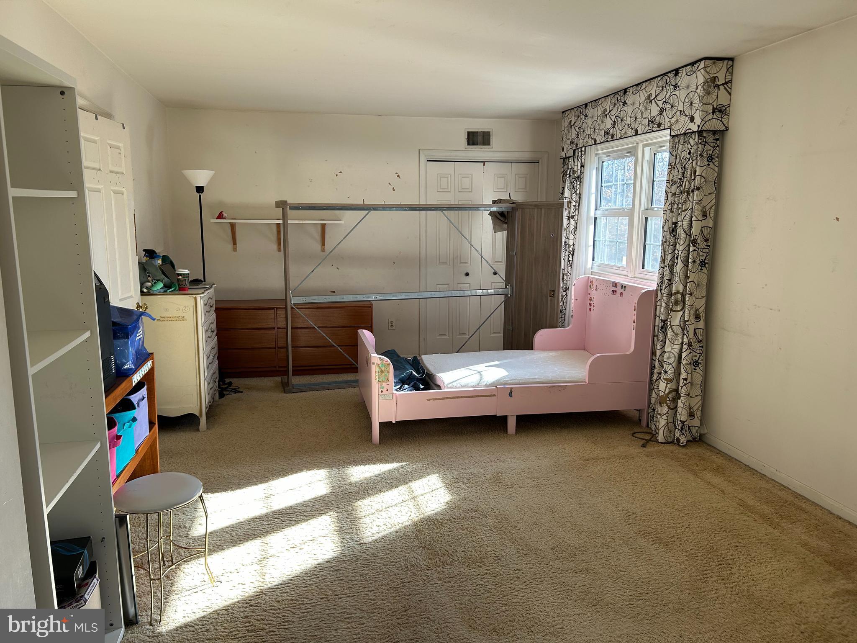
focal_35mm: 26
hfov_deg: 67.3
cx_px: 428
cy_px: 322
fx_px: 644
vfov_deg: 53.1
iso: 50
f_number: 1.5
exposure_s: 1/162
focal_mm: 5.7
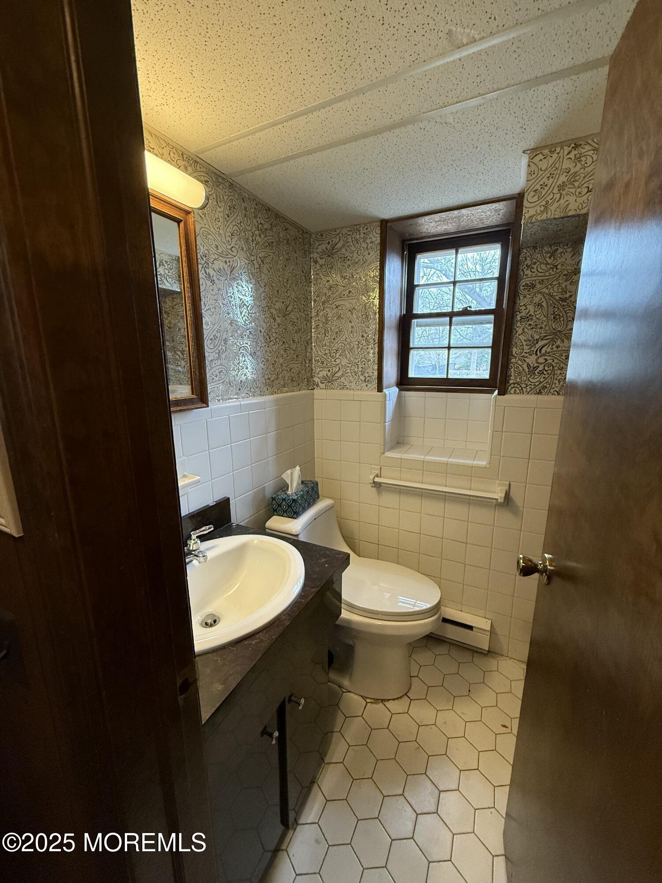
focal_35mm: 14
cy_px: 442
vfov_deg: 102.1
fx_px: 357
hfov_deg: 85.7
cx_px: 331
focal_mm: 2.22
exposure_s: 1/60
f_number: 2.2
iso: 320
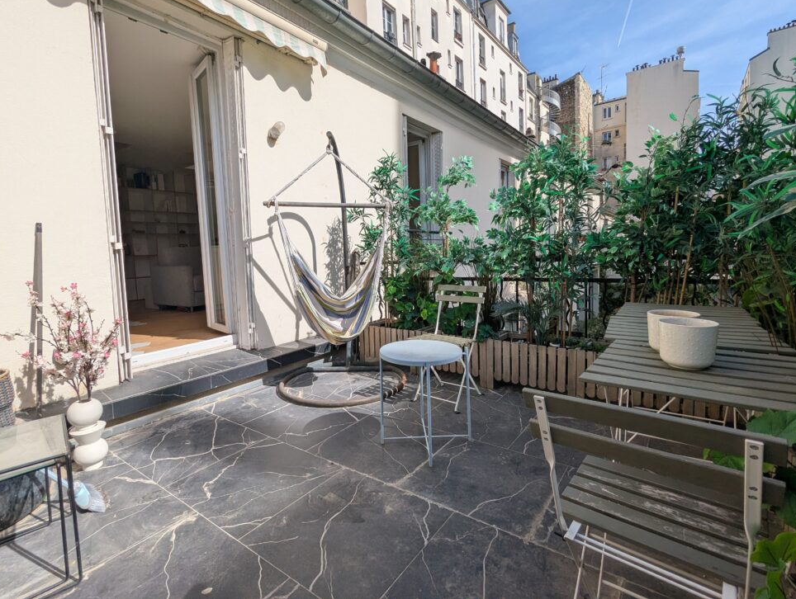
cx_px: 396
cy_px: 282
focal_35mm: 17
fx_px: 392
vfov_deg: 74.8
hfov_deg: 90.9
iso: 53
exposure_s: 1/1821
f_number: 2.2
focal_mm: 2.35
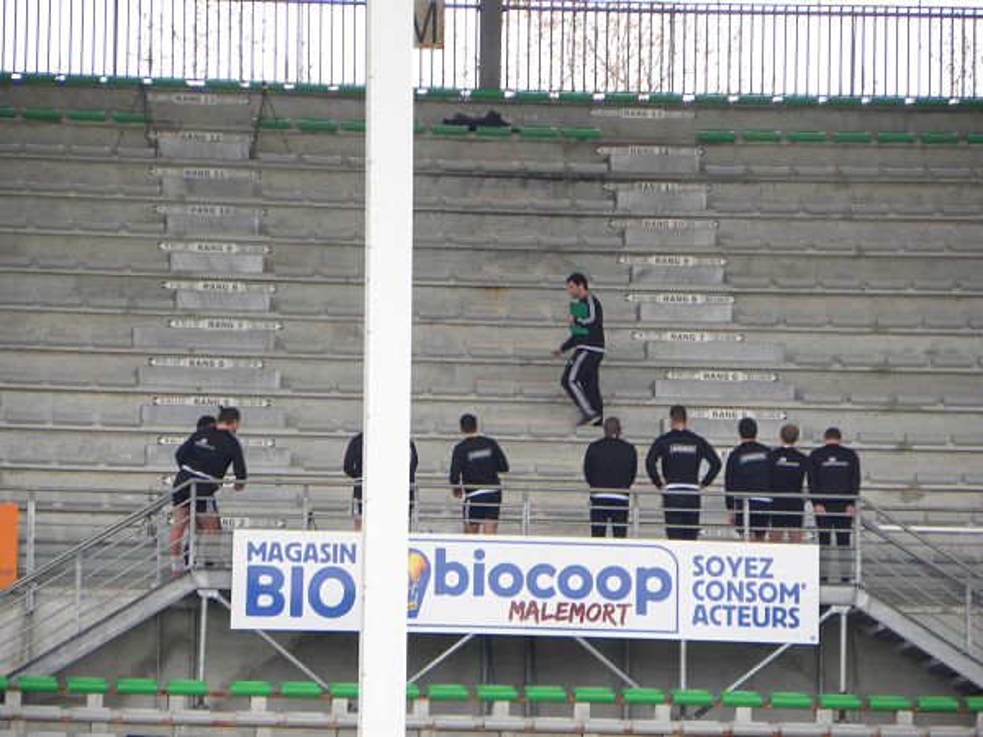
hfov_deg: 5.3
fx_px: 10706
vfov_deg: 3.9
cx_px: 492
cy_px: 368
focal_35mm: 377
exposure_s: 1/34.4
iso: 74
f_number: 5
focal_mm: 67.2
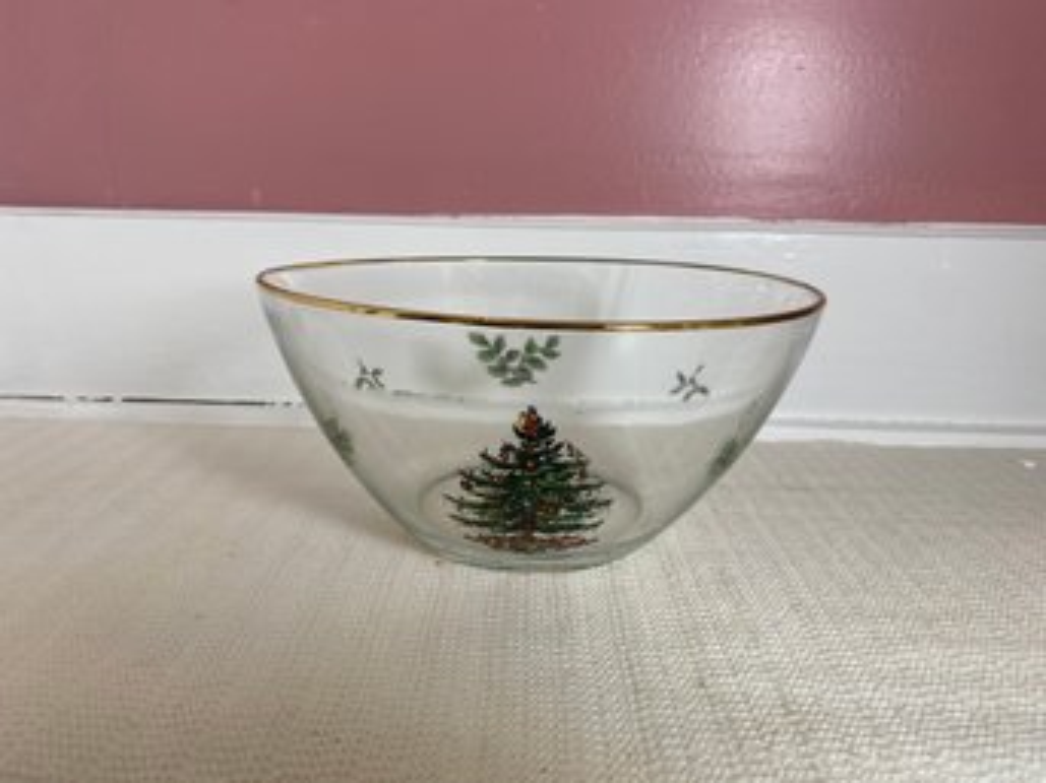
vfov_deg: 53.0
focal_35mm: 26
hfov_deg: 67.3
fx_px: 785
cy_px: 392
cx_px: 523
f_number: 1.8
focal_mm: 4.25
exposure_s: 1/60
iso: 64
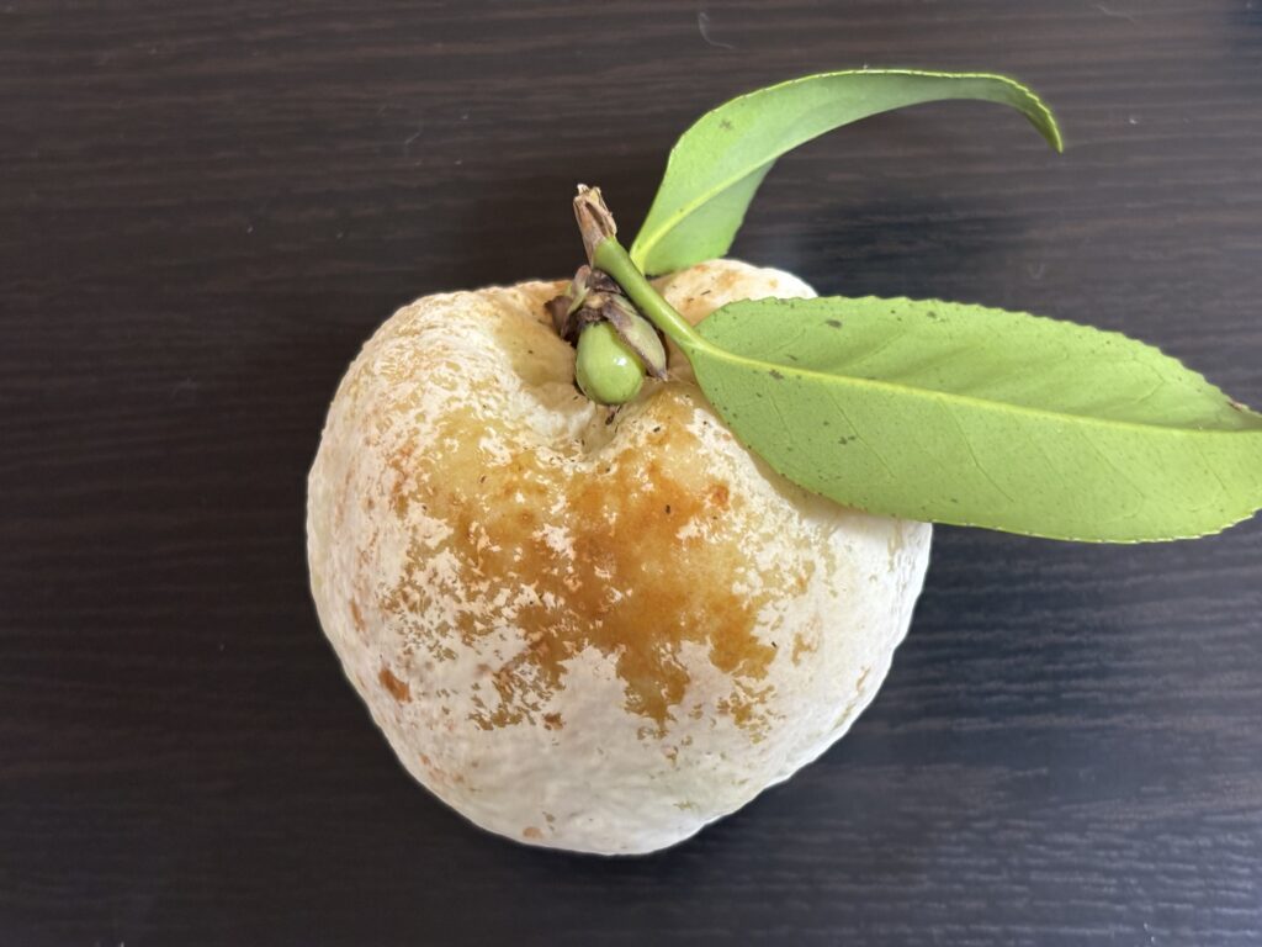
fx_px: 1896
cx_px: 631
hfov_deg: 36.8
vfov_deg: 28.0
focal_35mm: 52
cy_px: 474
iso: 320
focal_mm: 5.96
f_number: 1.6
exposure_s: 1/35
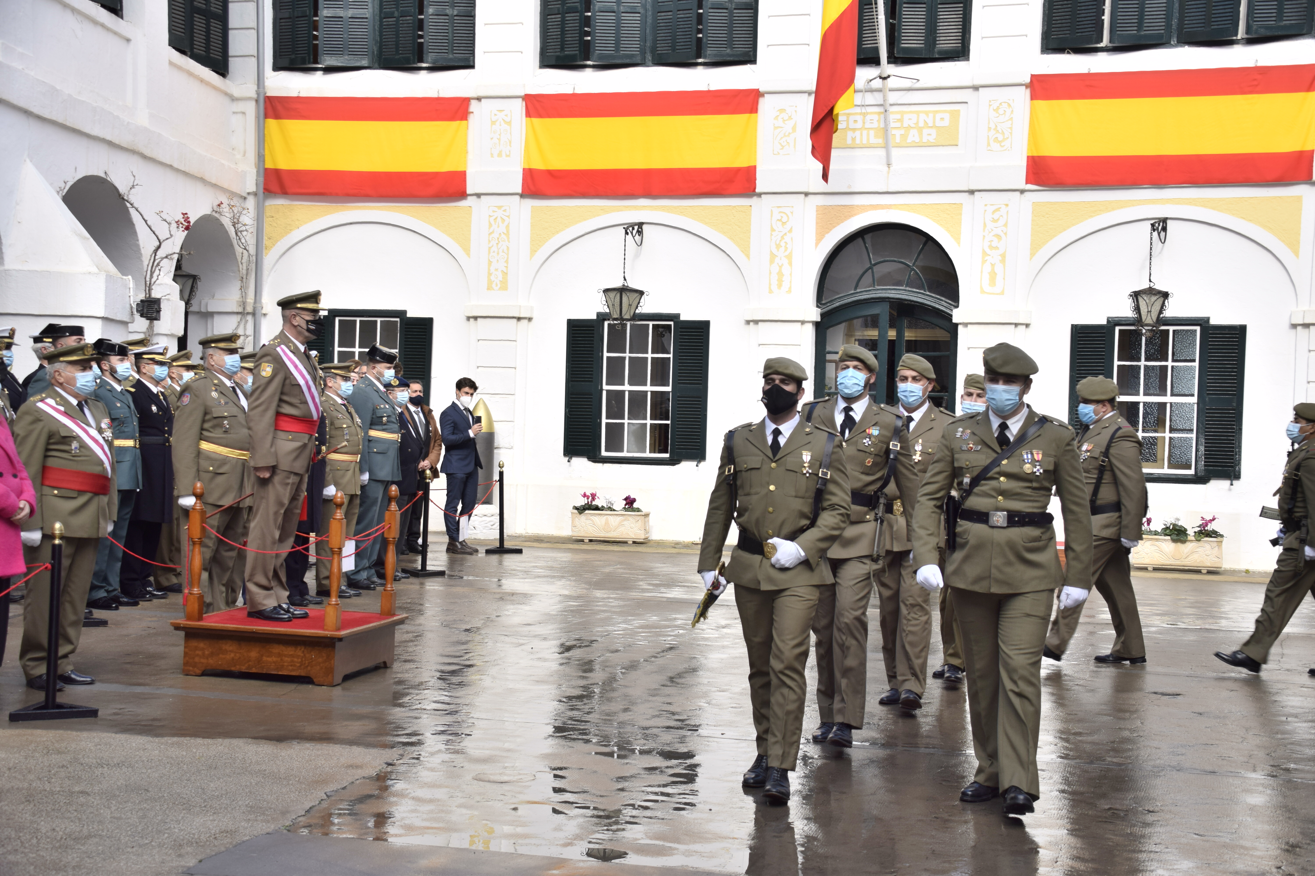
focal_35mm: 57
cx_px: 658
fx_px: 2082
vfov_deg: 23.8
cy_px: 438
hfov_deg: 35.1
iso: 100
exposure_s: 1/200
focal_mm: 38
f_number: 8
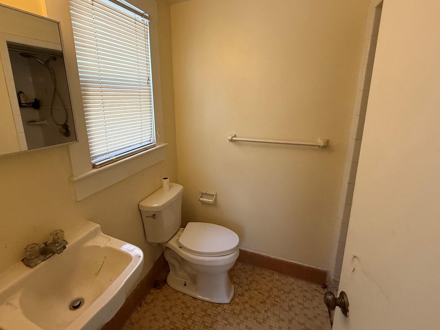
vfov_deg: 74.5
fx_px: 216
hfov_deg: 90.8
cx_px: 201
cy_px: 150
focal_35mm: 17
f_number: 2.2
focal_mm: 2.22
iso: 500
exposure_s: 1/60
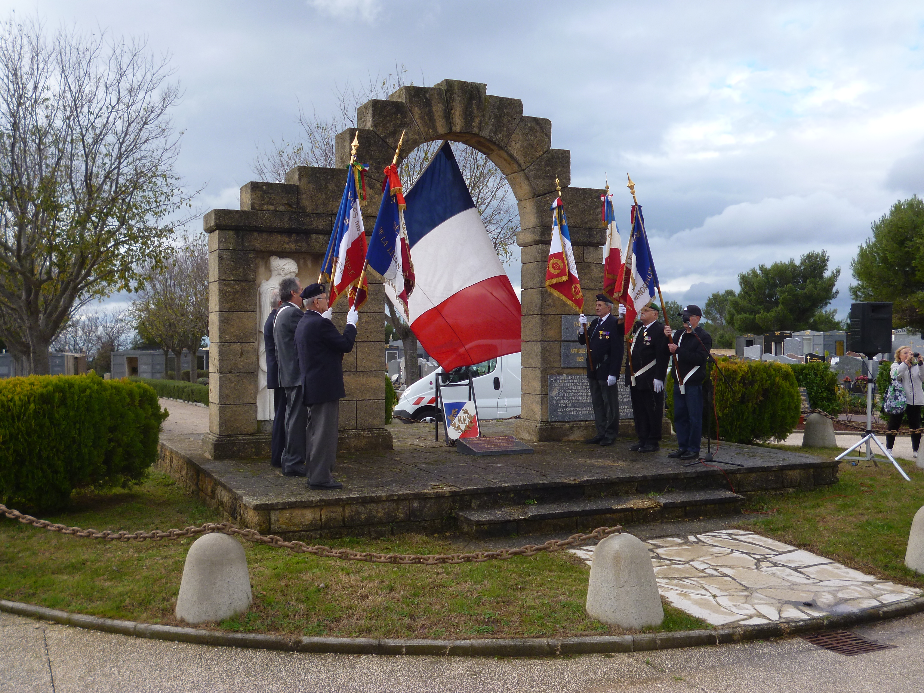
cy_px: 346
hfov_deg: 51.4
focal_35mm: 36
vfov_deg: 39.7
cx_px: 462
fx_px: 961
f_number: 3.5
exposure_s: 1/320
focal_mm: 6.4
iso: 100
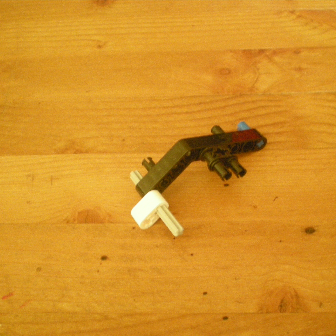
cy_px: 168
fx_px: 494
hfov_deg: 37.4
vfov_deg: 37.6
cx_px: 200
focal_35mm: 45
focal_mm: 6.3
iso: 401
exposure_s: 1/8
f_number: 3.1
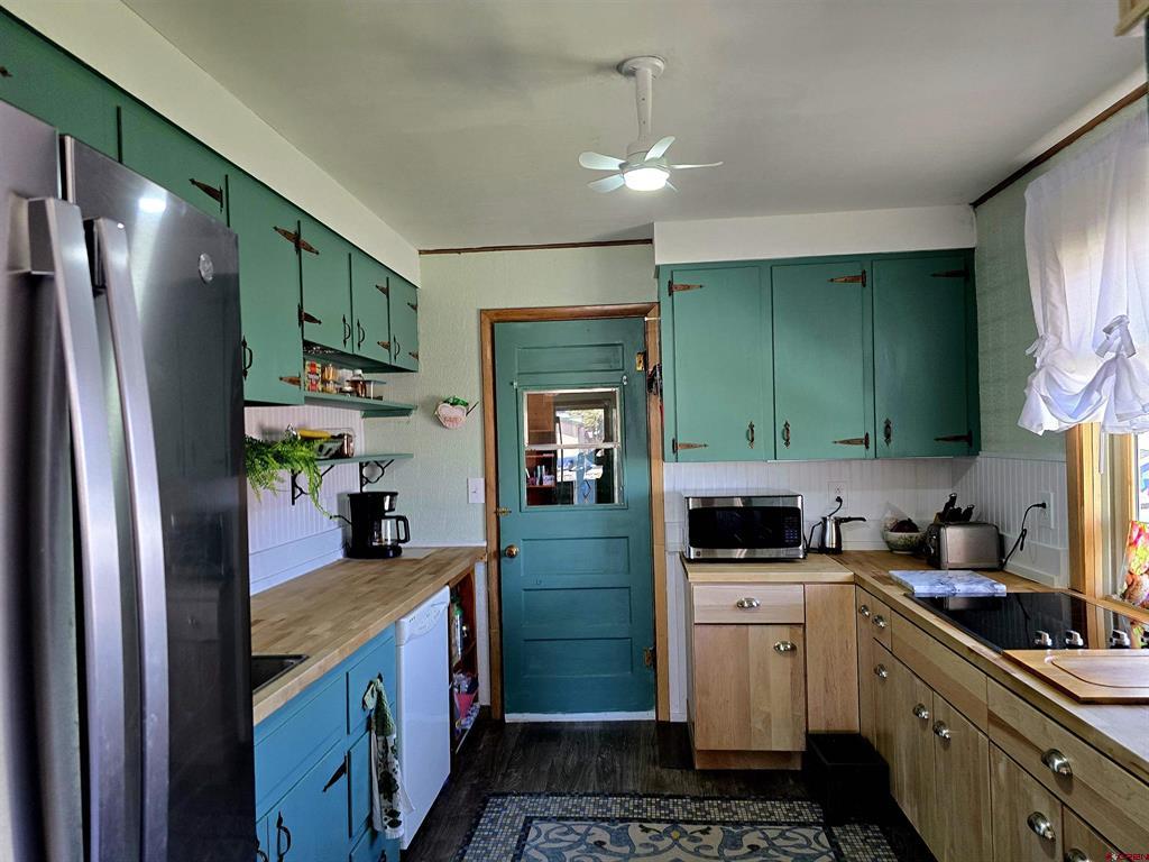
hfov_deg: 73.9
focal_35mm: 23
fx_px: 763
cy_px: 431
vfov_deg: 58.9
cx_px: 574
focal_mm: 6.3
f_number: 1.7
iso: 200
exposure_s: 1/120
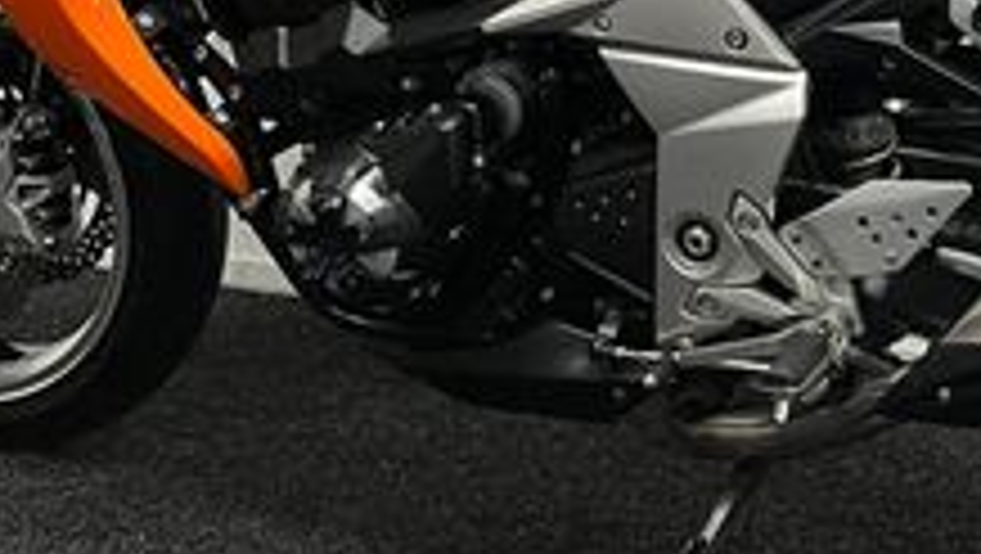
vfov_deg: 14.2
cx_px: 842
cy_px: -81
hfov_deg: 25.0
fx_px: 2161
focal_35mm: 83
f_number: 1.6
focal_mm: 5.1
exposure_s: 1/50
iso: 80
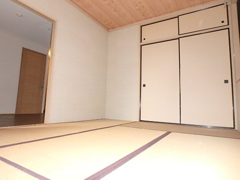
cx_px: 120
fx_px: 146
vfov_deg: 63.4
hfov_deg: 79.0
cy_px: 90
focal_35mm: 21
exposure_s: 1/30
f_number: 3.5
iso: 500
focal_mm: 3.7
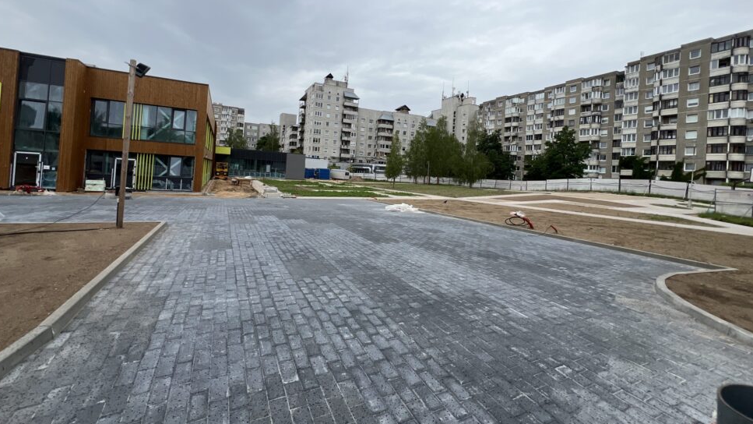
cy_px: 168
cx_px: 364
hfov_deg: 103.0
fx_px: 300
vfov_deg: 69.7
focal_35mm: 15
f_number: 1.8
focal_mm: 1.57
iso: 32
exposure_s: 1/1193
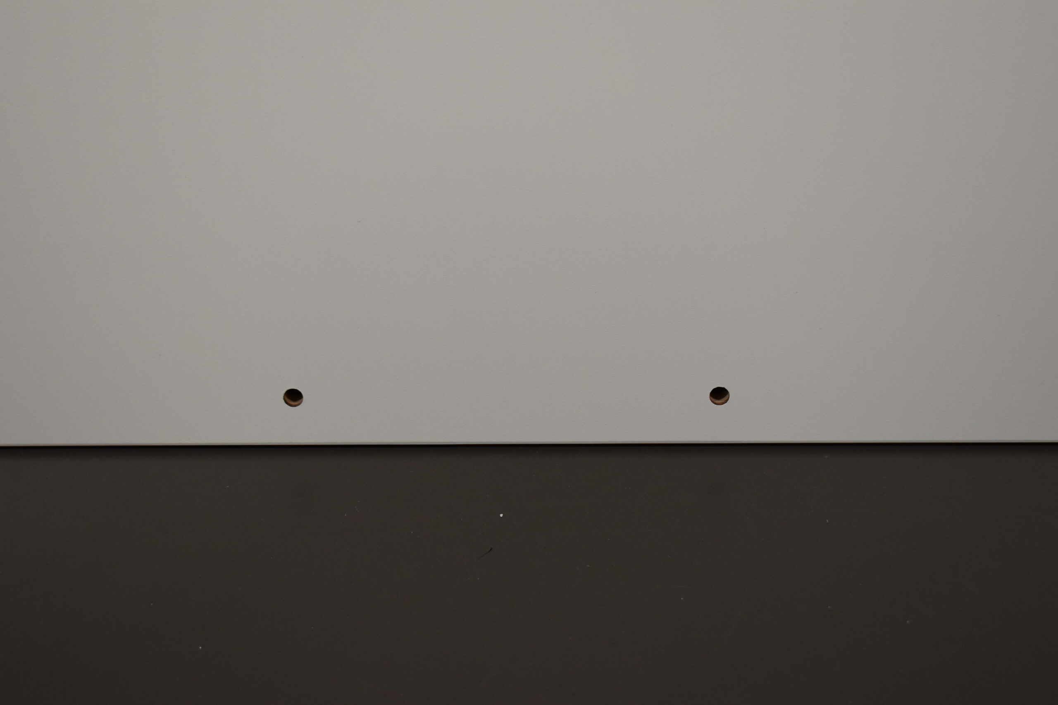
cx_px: 529
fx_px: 2116
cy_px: 352
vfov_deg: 18.9
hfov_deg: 28.1
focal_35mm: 72
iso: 560
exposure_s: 1/250
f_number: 5.3
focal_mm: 48
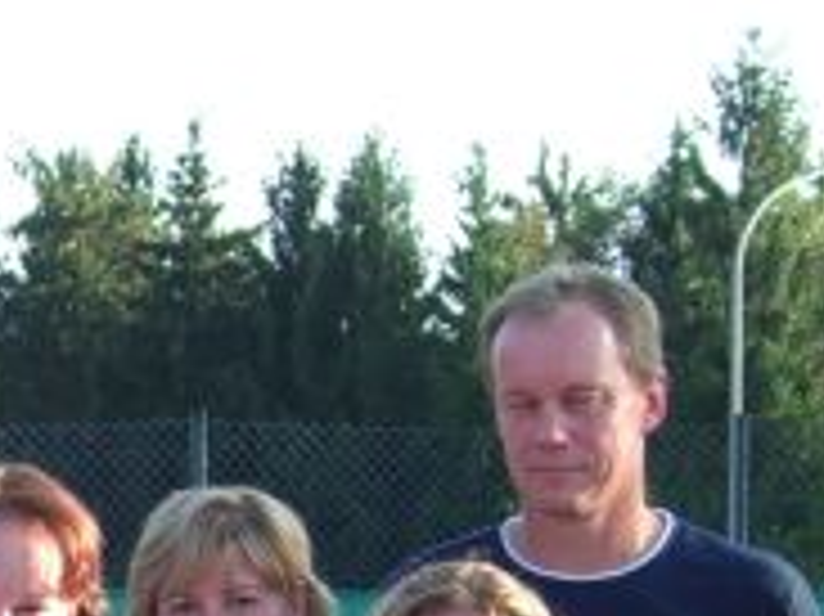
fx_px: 4829
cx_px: -205
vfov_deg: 7.1
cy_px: 1061
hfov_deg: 9.6
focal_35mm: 203
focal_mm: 7.9
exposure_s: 1/200
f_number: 2.8
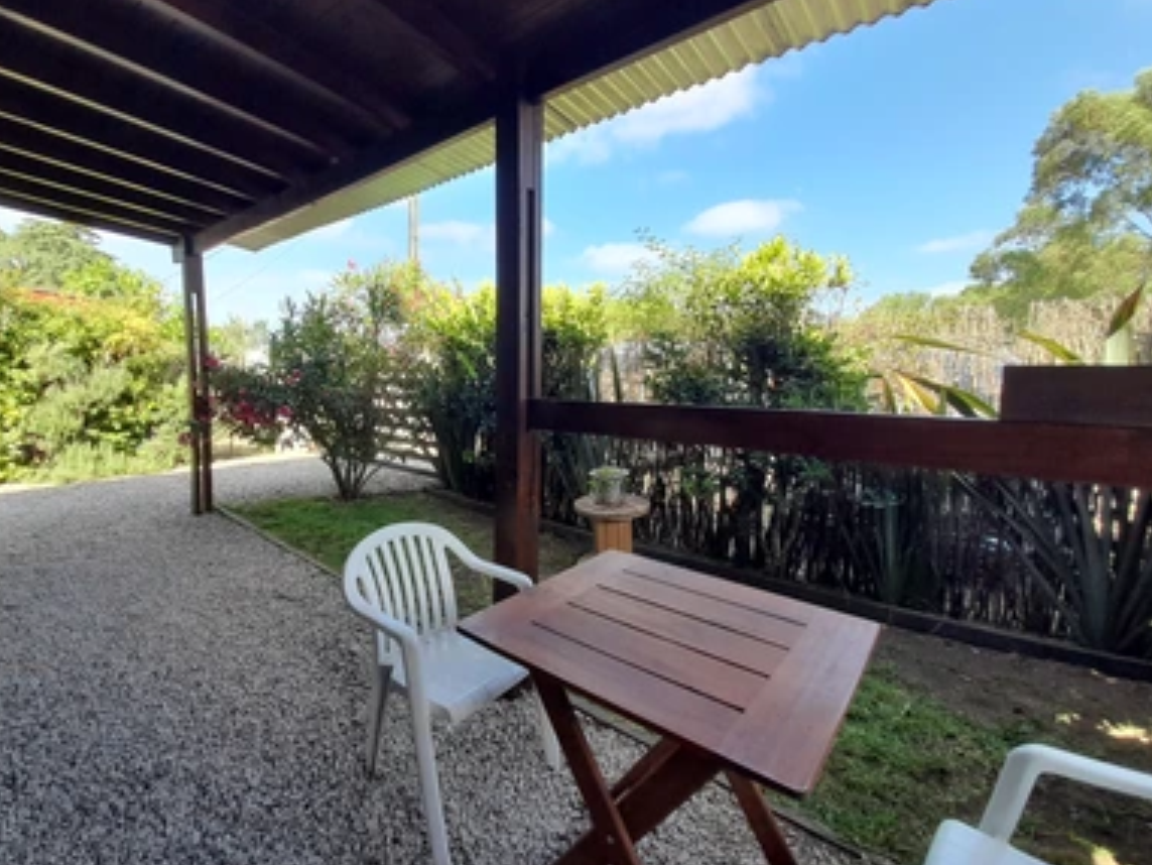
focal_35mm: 15
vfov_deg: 81.7
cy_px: 411
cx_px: 499
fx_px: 499
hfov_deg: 97.6
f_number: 2.2
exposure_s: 1/256
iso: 40
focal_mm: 1.42
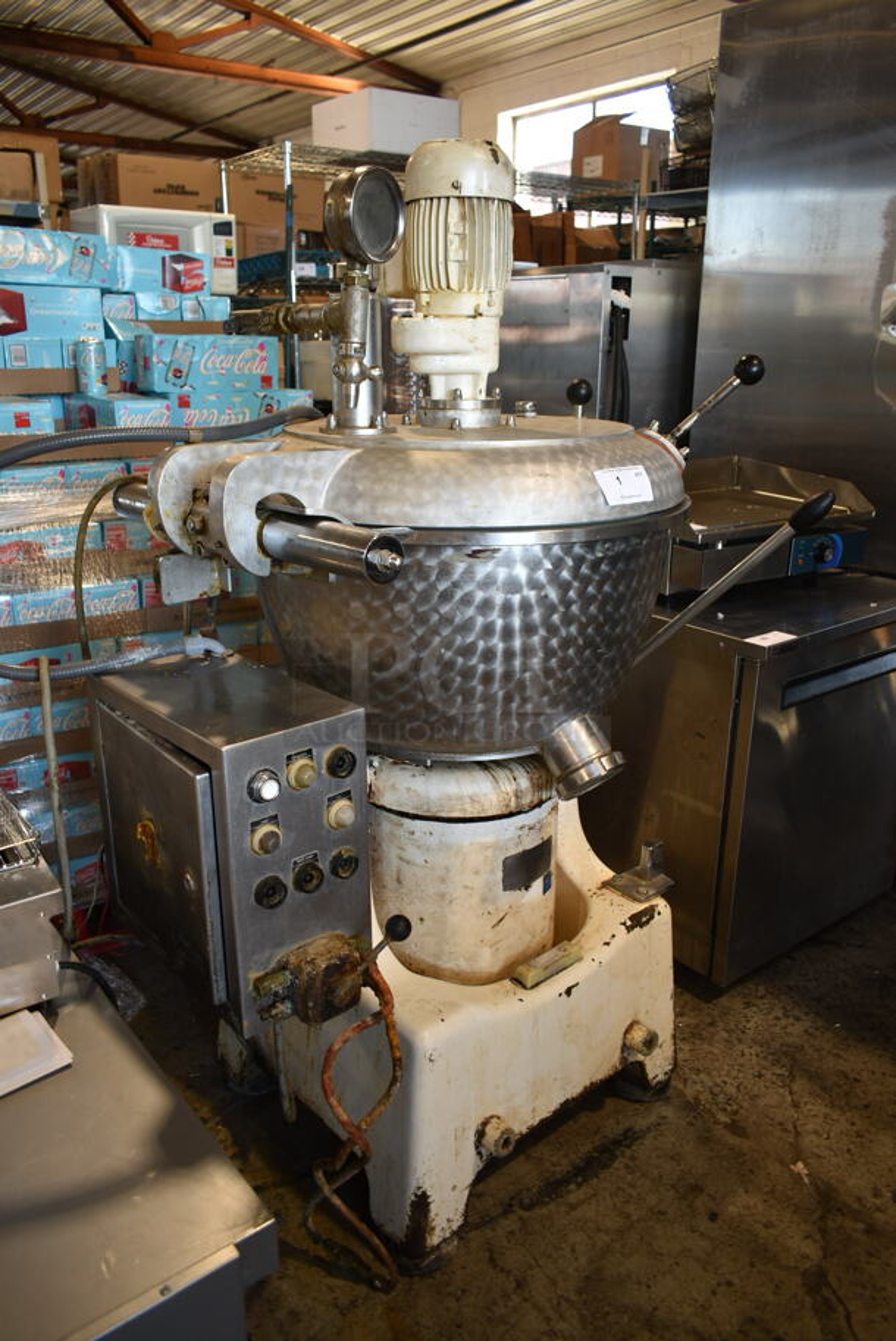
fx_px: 1006
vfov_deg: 67.3
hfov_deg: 48.0
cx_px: 448
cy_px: 670
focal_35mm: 27
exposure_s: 1/30
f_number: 3.5
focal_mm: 18
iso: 140
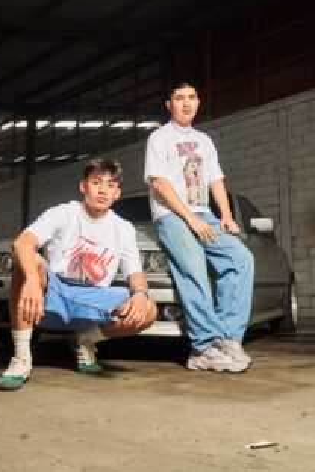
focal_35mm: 39
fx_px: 512
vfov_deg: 49.4
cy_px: 201
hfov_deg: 34.1
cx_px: 132
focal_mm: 18
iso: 800
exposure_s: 1/160
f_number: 7.1
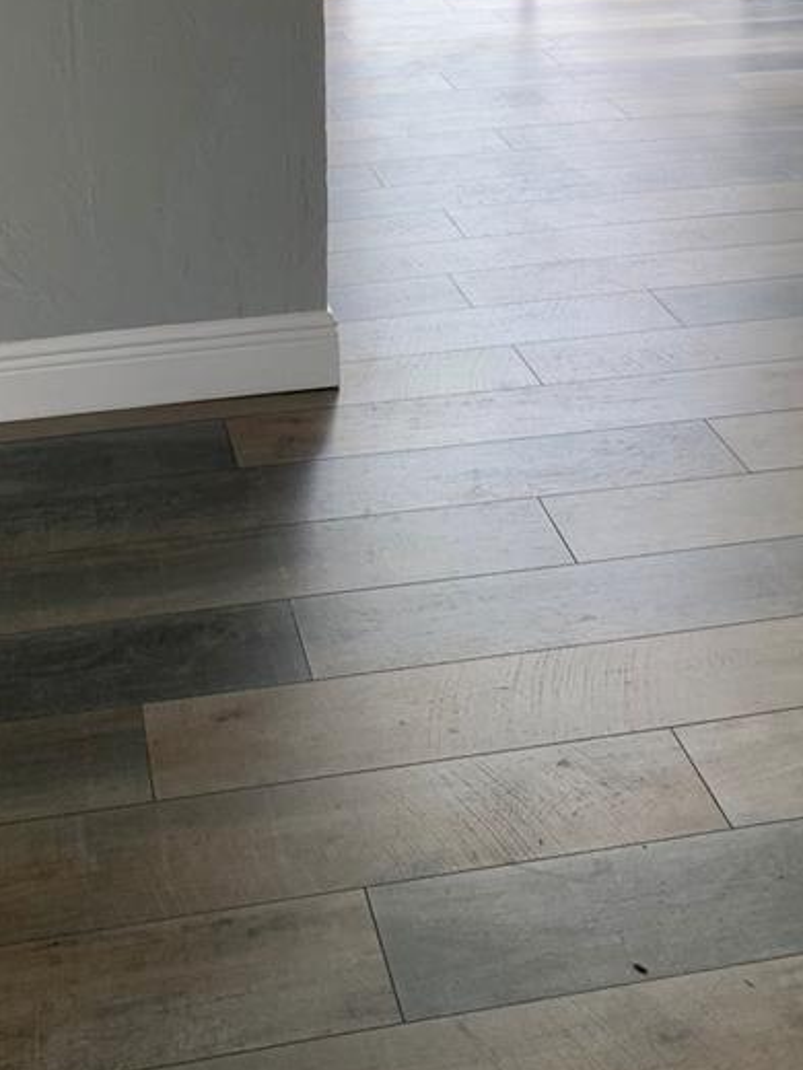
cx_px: 414
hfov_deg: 24.4
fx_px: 1856
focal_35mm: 60
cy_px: -76
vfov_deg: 29.4
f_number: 1.8
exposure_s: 1/120
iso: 50
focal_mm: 4.25
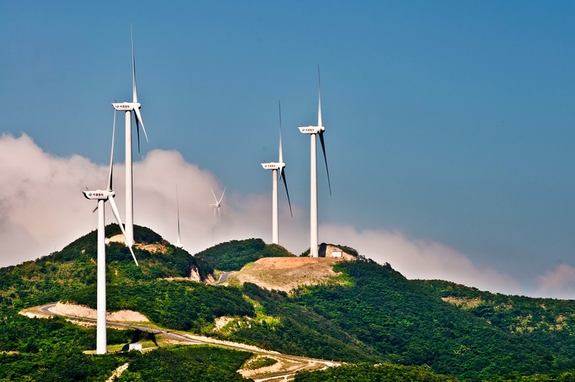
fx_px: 4785
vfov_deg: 4.6
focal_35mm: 300
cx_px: 288
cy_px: 191
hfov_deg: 6.9
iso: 200
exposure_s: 1/60
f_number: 11
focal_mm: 200
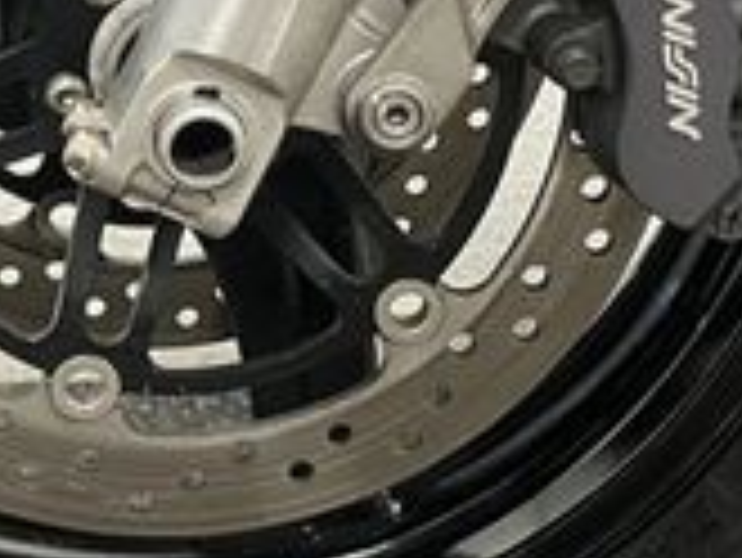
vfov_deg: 14.4
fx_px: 2167
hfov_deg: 19.3
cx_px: 171
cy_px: -14
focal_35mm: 101
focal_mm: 5.1
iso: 500
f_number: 1.6
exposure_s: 1/33
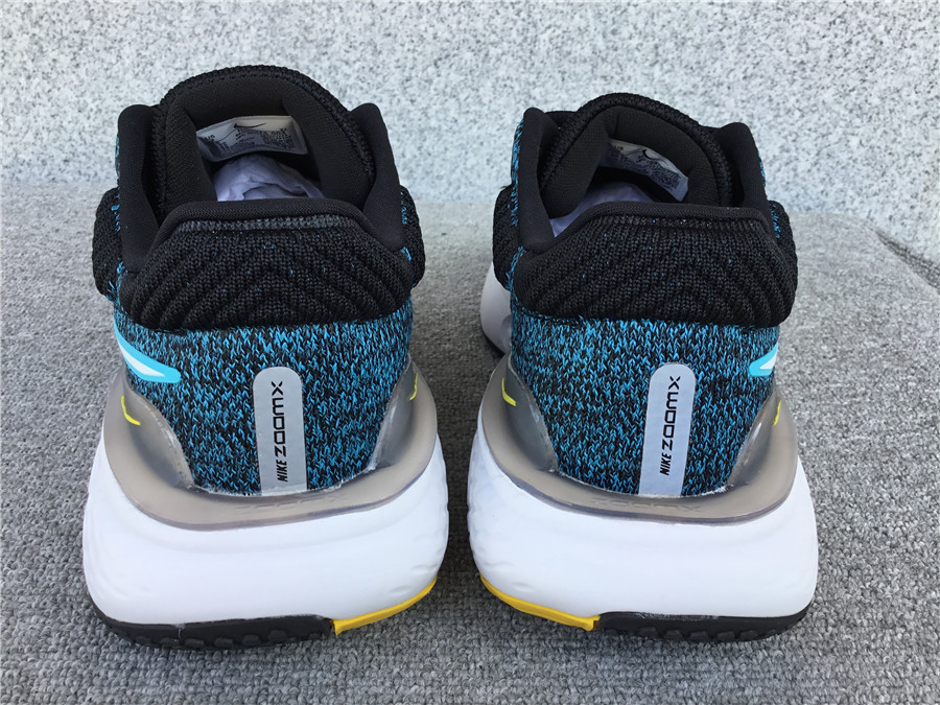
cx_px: 470
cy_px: 352
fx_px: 842
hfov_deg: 58.4
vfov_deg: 45.4
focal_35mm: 31
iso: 25
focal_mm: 3.3
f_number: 2.4
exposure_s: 1/114
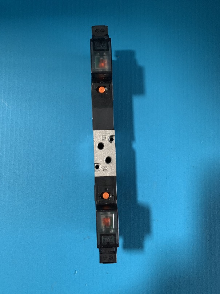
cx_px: 110
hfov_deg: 53.1
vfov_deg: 67.3
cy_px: 147
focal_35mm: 26
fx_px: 220
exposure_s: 1/48
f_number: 1.8
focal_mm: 4.25
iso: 400
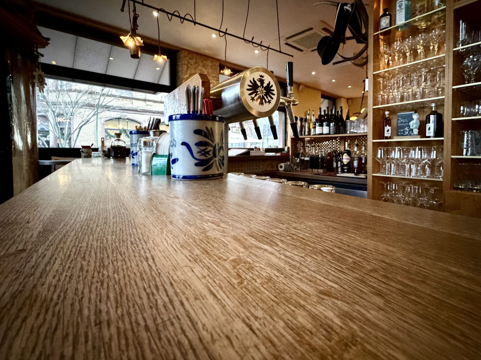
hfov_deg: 87.7
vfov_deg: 71.3
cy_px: 157
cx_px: 255
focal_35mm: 18
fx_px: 250
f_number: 2.2
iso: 1000
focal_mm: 2.22
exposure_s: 1/33
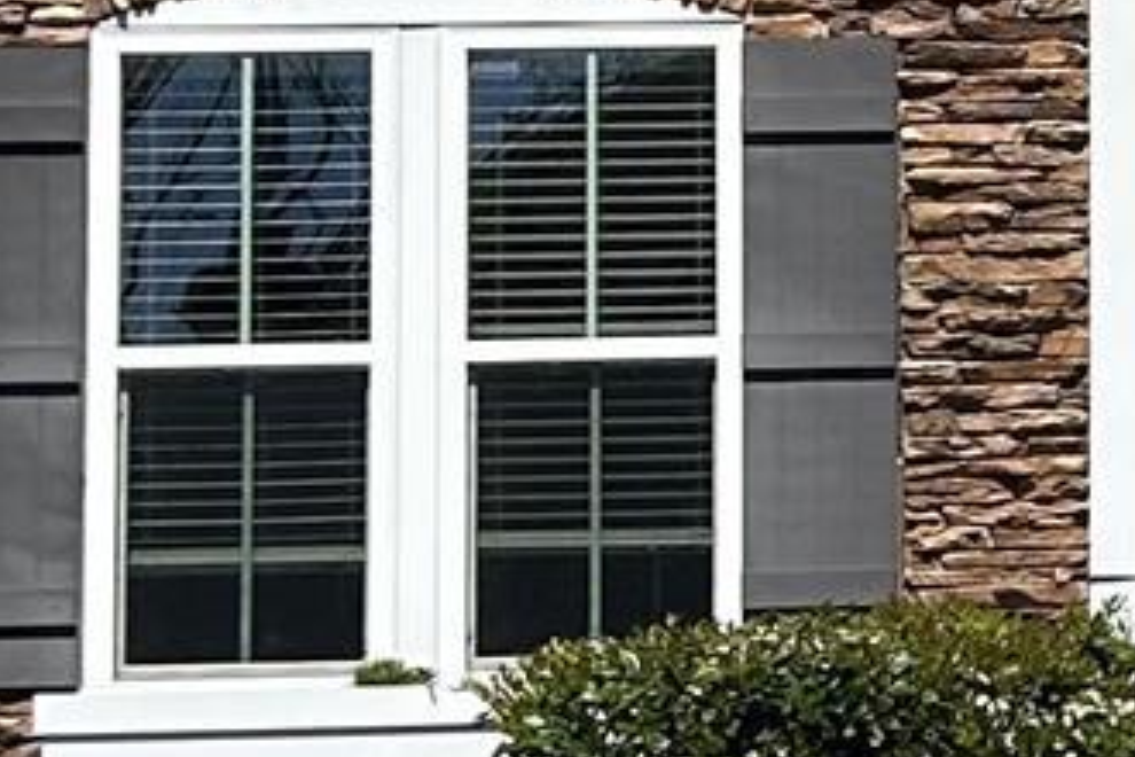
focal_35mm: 189
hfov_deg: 10.2
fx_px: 5958
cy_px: 196
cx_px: 2074
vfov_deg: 7.3
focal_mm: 5.7
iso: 50
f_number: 1.5
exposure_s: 1/6993
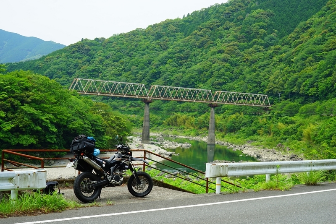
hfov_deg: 38.9
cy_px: 112
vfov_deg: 26.5
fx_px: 476
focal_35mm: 51
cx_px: 168
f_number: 9.5
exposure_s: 1/125
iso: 100
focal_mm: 51
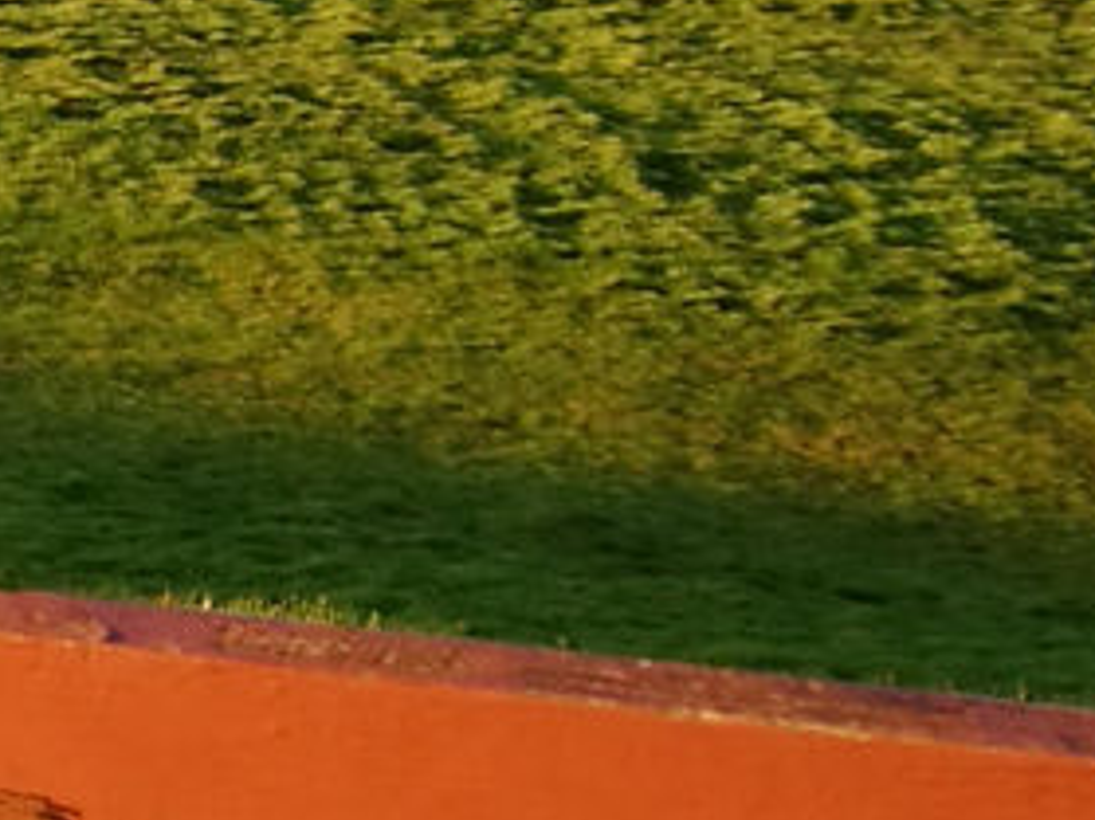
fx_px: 6071
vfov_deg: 7.7
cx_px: -1358
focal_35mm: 192
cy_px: -184
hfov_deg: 9.4
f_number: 2.2
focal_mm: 4.5
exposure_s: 1/231
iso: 50
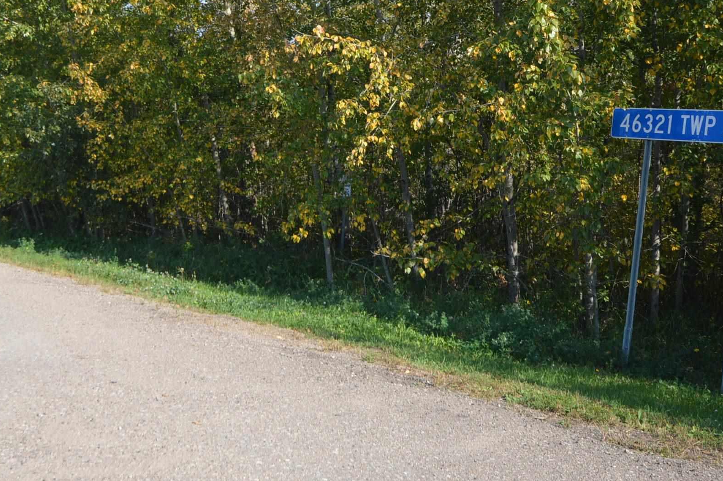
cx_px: 213
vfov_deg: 23.7
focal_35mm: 57
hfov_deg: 34.6
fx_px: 1144
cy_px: 189
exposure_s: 1/160
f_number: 6.3
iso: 100
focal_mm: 20
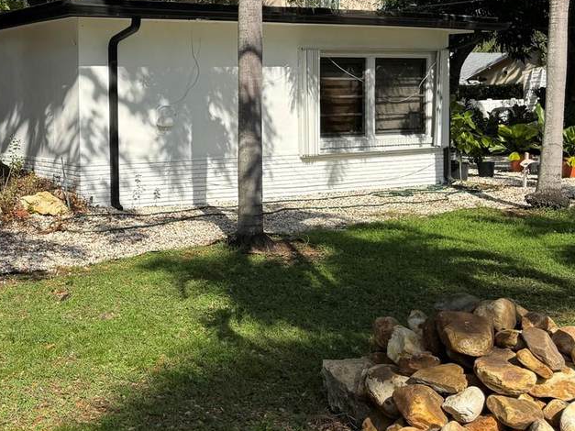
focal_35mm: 49
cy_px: 148
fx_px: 814
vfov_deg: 29.5
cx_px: 91
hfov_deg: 37.1
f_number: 1.78
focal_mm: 6.76
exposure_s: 1/3247
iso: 80
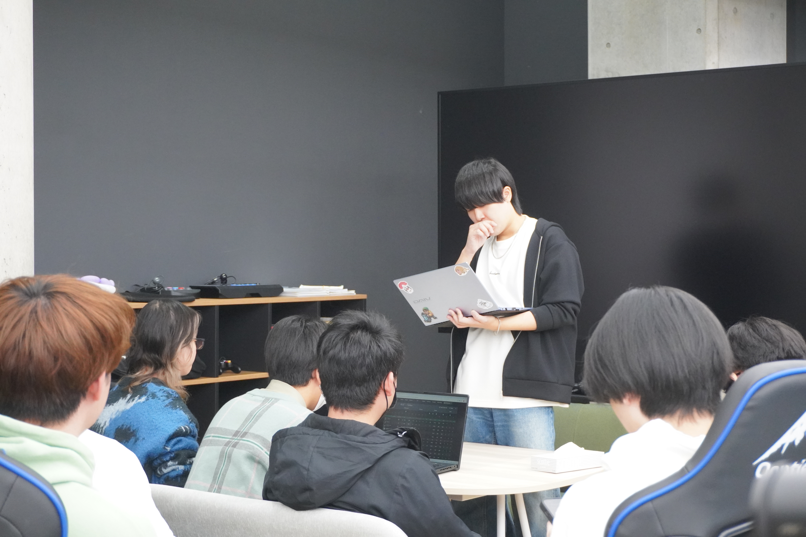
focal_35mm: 63
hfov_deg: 31.9
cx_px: 403
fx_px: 1410
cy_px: 268
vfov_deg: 21.6
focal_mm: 42
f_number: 5.6
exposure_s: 1/160
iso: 4000
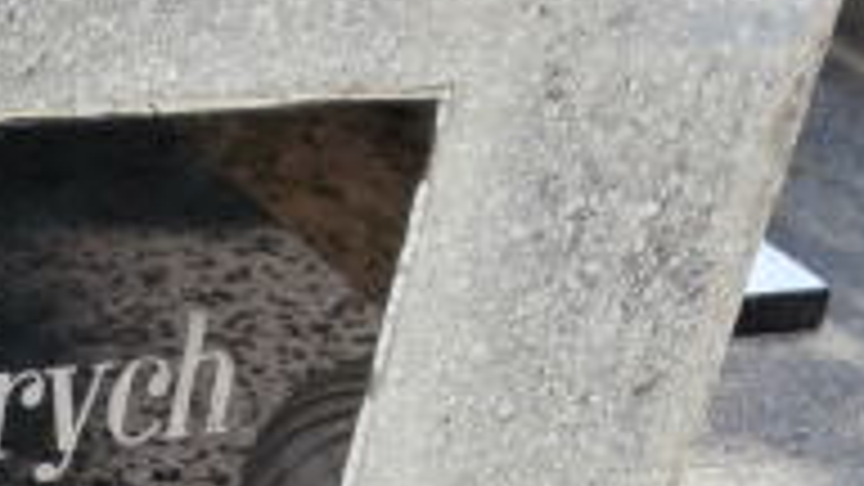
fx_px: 3162
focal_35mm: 138
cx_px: -320
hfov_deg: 14.8
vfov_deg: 8.6
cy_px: 756
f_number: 3.9
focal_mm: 6.67
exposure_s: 1/200
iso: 100
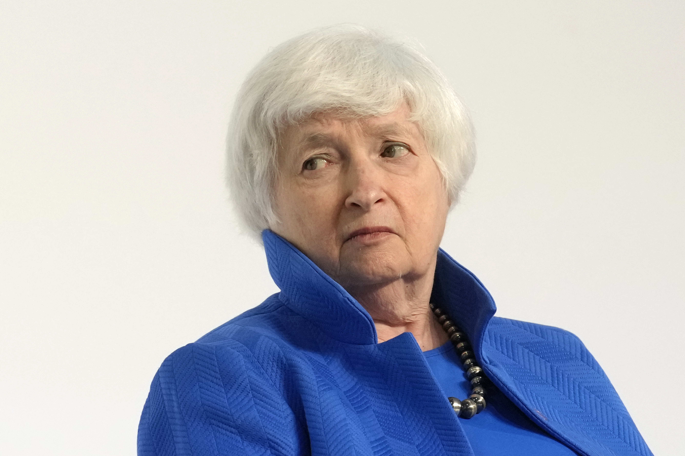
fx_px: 4928
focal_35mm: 259
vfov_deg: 5.3
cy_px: 228
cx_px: 342
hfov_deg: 8.0
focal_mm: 173
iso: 3200
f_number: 5.6
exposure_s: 1/640
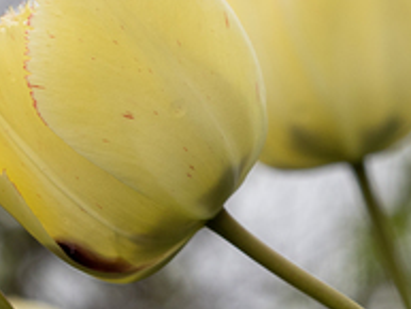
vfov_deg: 4.3
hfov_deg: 5.7
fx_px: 4134
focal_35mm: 348
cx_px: -115
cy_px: 232
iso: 200
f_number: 6.3
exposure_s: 1/250
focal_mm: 56
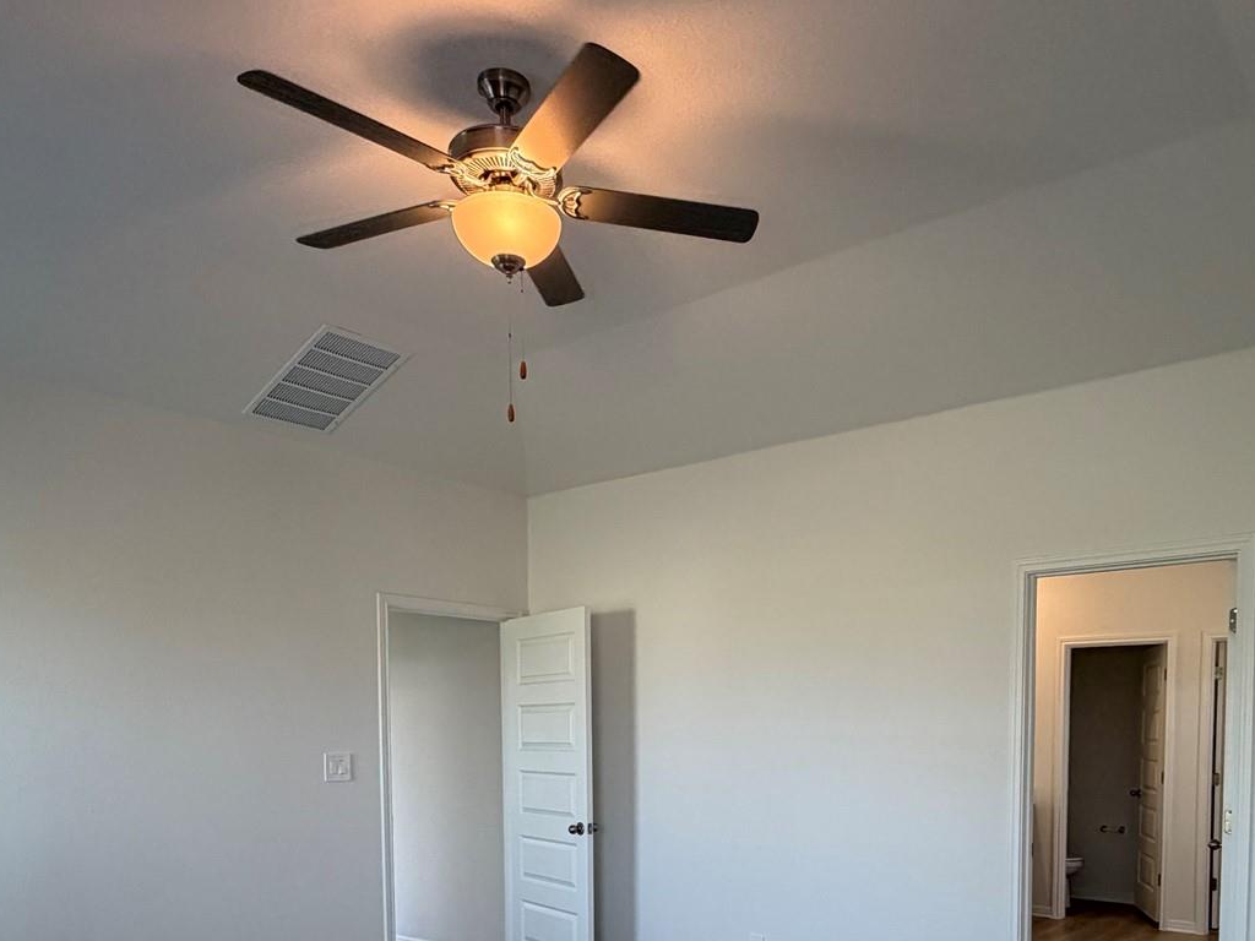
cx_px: 732
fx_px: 1015
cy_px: 784
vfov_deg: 46.5
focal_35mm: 28
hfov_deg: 63.1
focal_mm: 2.22
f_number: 2.2
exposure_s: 1/120
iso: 160
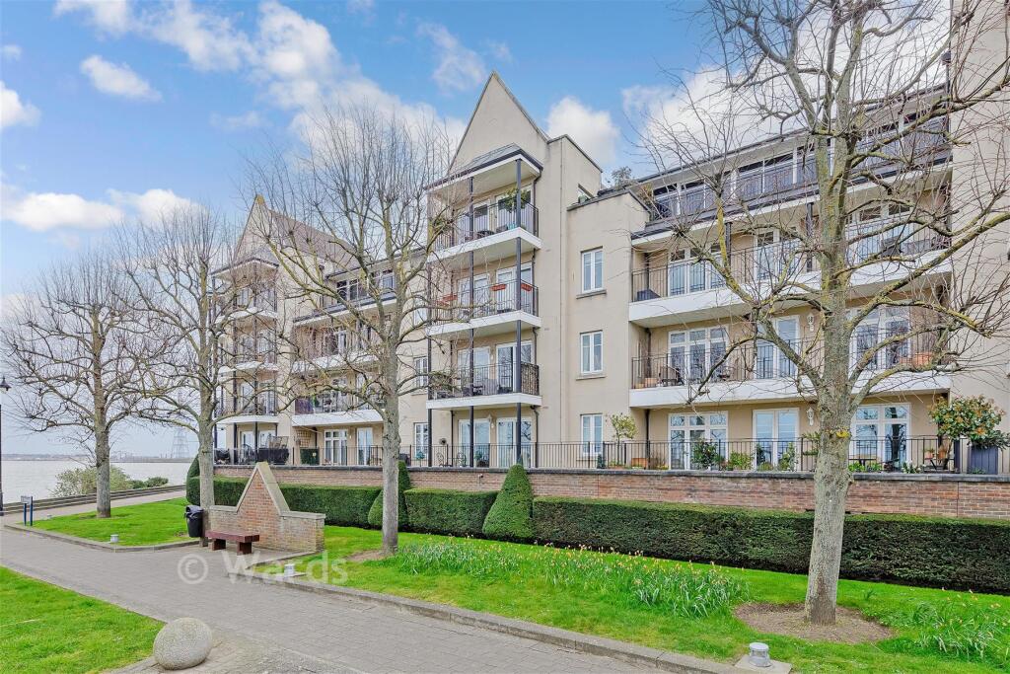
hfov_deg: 104.2
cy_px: 337
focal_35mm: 14
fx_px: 393
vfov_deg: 81.2
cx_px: 505
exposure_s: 1/400
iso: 400
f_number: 8
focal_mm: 14
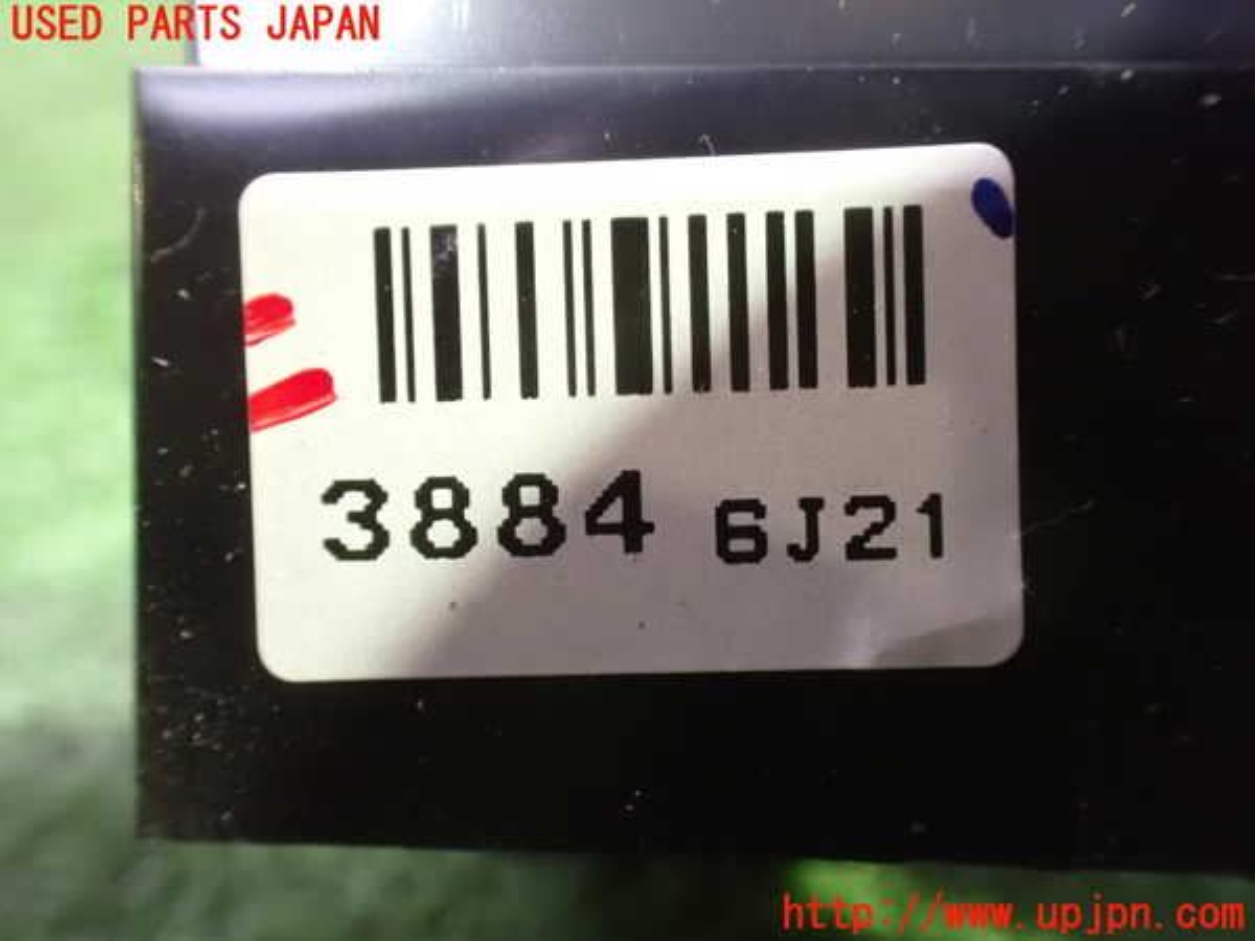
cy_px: 470
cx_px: 628
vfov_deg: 46.8
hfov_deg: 60.0
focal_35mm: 30
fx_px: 1088
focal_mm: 5.4
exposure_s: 1/25
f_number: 2.3
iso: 1600
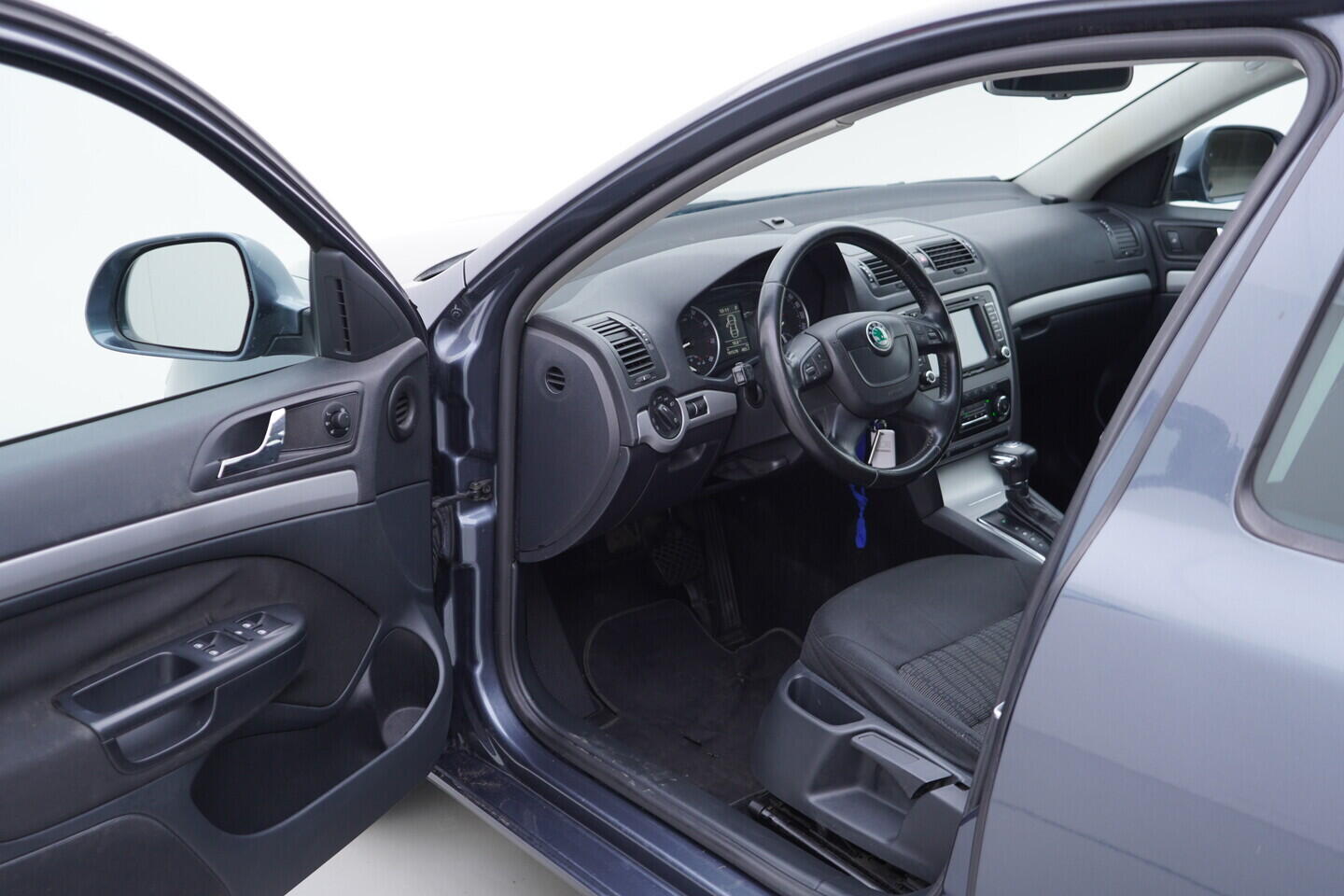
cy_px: 448
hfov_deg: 53.1
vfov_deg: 36.9
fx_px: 1344
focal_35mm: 36
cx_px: 672
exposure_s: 1/40
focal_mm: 24
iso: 125
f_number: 2.8
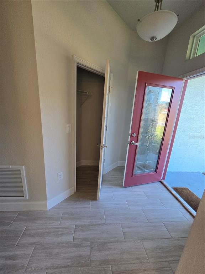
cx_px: 102
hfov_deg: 89.9
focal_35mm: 13
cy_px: 137
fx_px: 103
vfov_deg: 106.2
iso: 100
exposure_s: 1/120
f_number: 2.2
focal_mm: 2.2
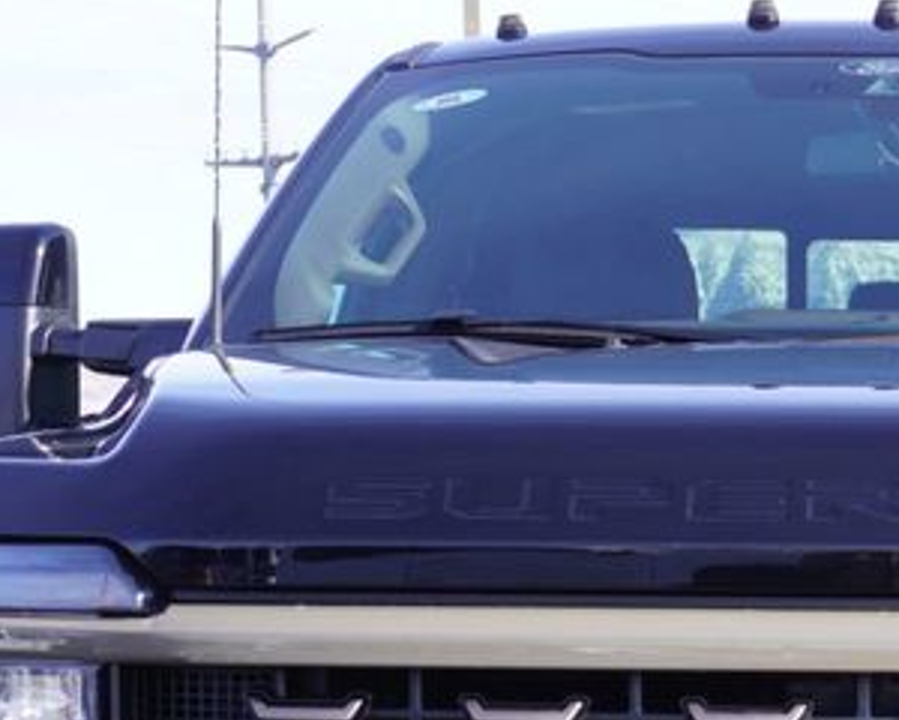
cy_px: 951
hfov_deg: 14.6
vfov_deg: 11.6
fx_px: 3448
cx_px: 899
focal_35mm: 130
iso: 100
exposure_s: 1/100
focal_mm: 27
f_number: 8
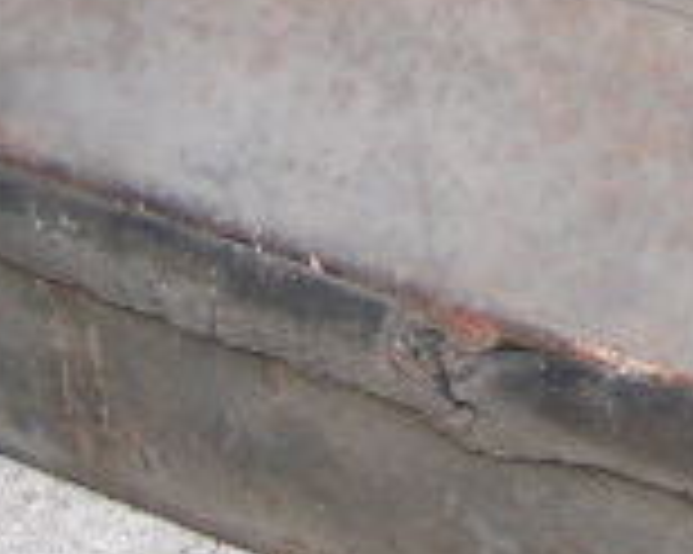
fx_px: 3157
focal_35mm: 154
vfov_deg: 9.9
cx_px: 792
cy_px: -36
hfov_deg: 12.3
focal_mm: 5.8
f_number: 2.8
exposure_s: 1/40
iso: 100
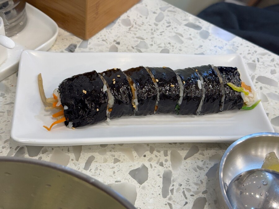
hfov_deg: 39.7
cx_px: 140
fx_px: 387
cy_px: 104
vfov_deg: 30.3
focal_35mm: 48
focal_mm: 6.76
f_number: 1.78
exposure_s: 1/120
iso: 80
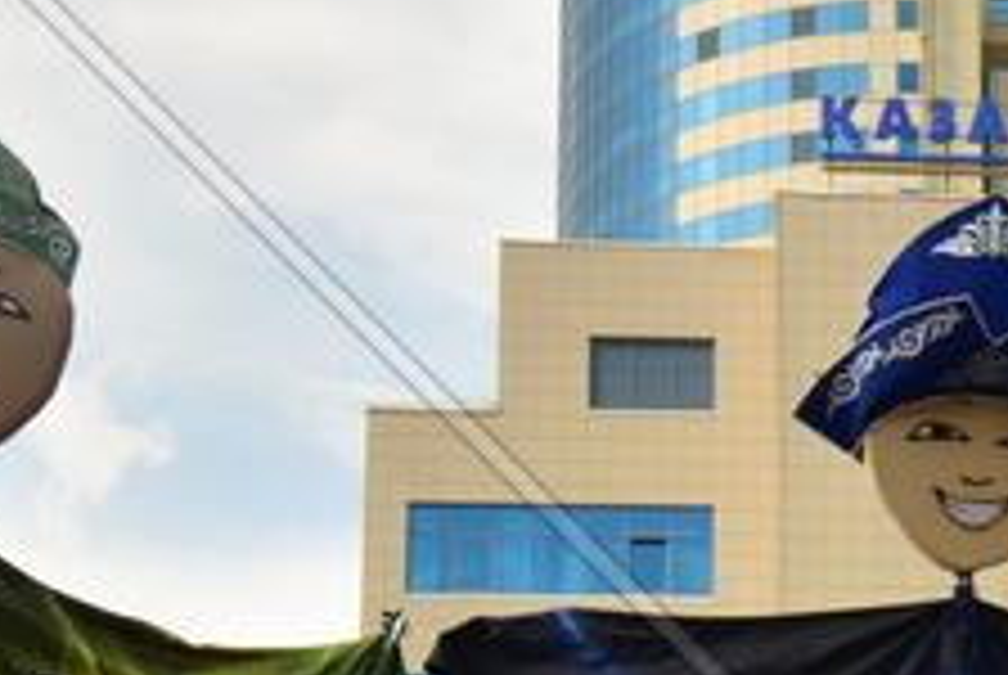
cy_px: 1017
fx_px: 2607
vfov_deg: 13.8
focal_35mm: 93
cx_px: 1053
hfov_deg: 21.0
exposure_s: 1/100
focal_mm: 16
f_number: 11
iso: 100
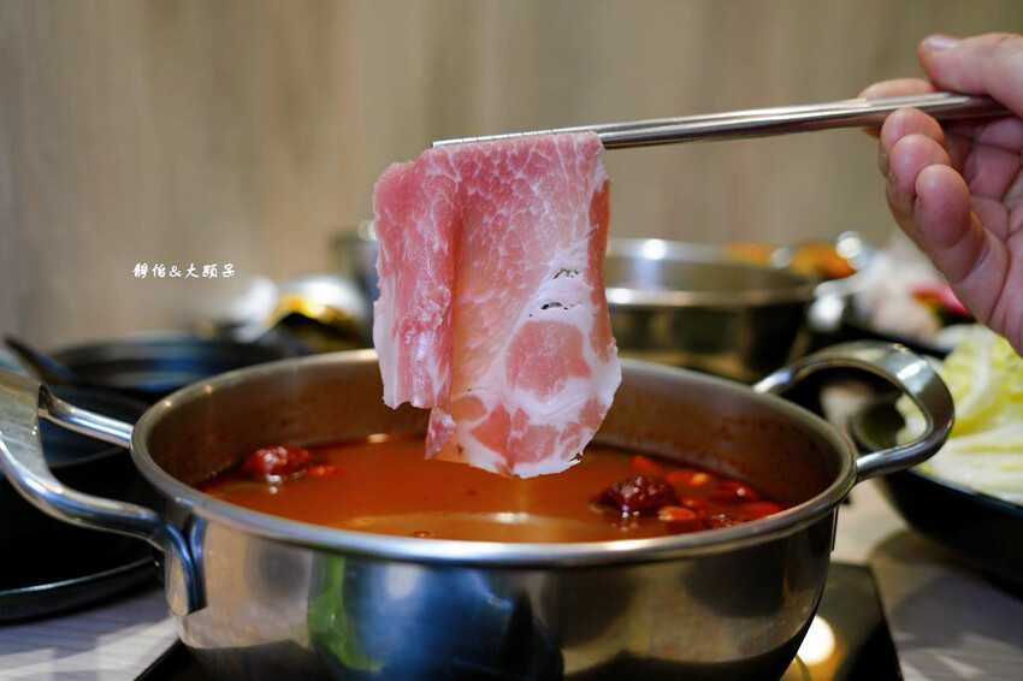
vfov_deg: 31.9
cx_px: 512
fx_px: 1193
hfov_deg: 46.4
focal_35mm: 42
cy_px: 340
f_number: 4.5
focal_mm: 42
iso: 320
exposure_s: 1/80
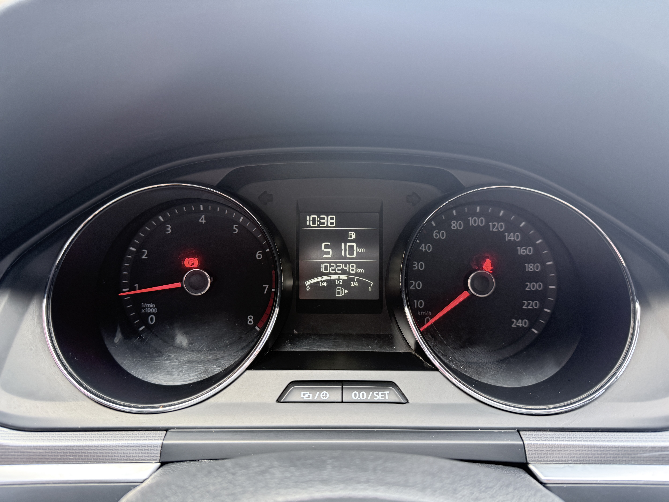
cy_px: 251
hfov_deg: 71.6
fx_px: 464
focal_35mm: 24
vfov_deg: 56.8
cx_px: 334
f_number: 1.78
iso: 200
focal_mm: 6.76
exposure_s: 1/67
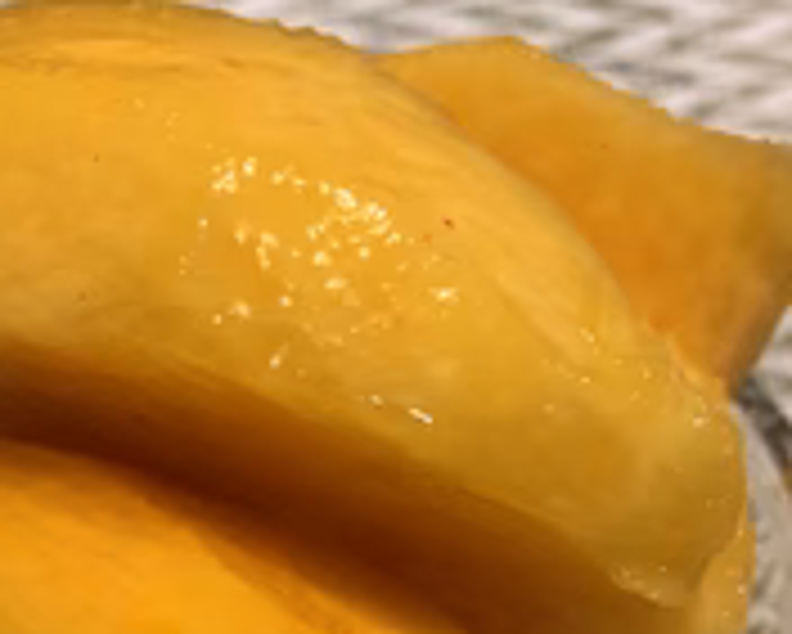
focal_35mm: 62
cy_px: 737
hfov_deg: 30.2
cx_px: 243
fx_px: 1454
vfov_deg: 22.8
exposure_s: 1/20
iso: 40
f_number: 1.8
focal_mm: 4
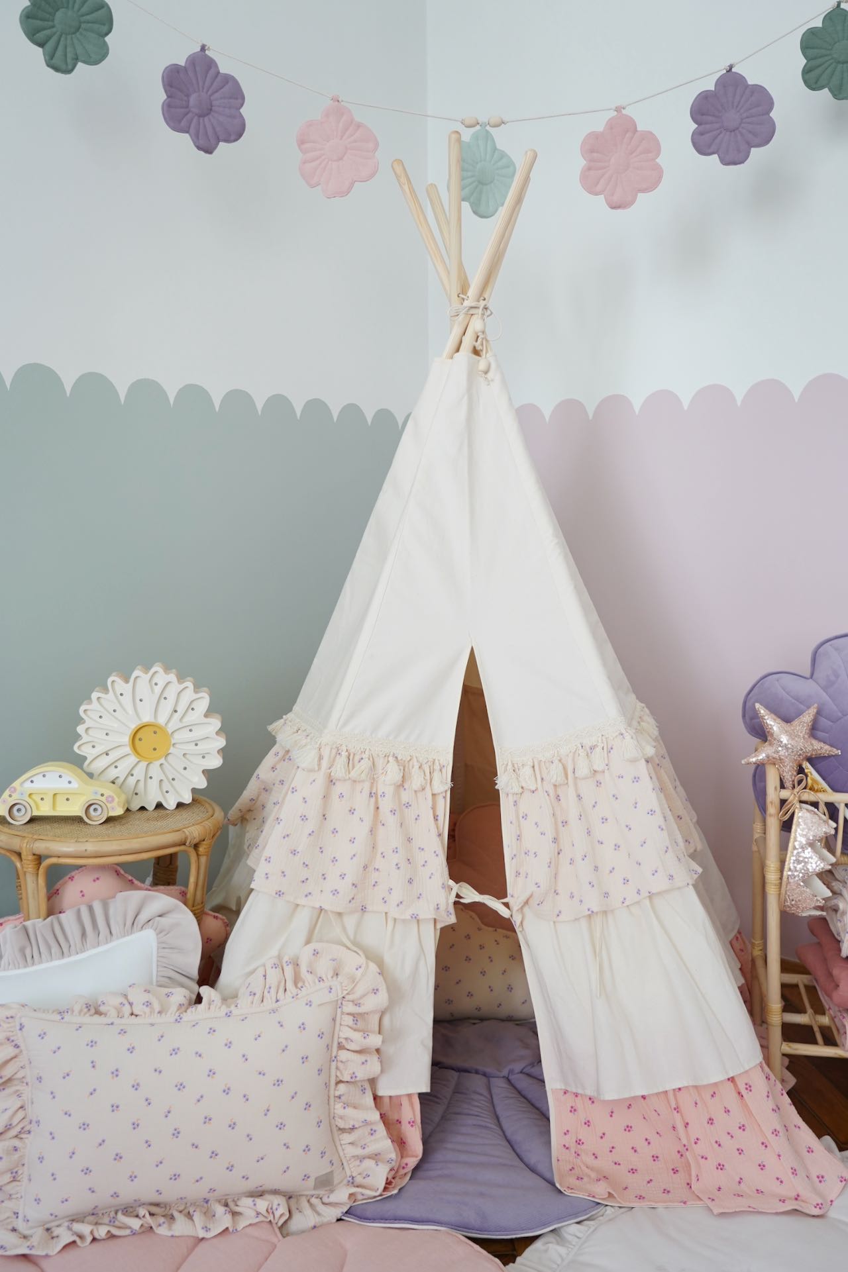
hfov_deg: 43.6
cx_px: 424
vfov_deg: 61.9
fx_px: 1060
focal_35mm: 30
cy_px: 636
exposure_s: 1/100
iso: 1000
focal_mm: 30
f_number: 4
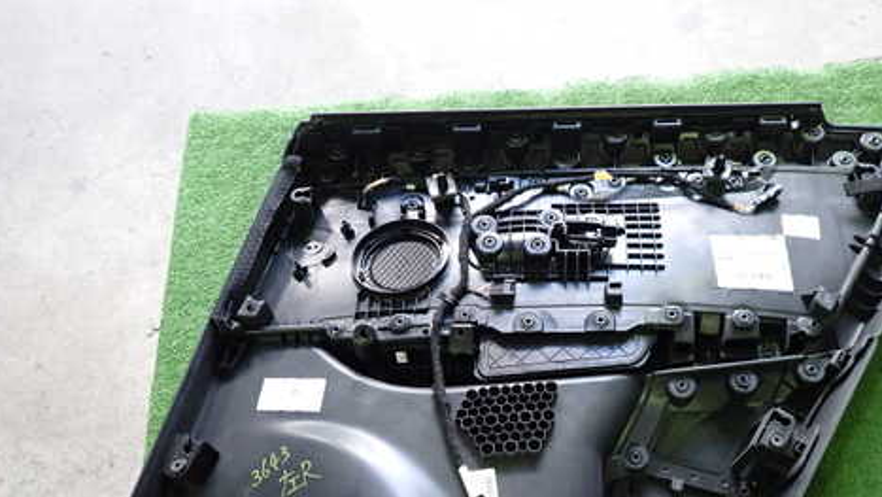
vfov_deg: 33.0
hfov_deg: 56.5
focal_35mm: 35
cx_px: 483
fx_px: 819
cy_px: 378
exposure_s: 1/50
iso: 320
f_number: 2
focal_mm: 4.5
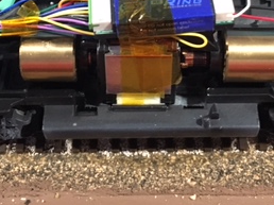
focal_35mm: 72
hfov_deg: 27.1
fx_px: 569
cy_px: 21
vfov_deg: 20.0
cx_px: 144
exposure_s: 1/15
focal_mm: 4.15
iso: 320
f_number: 2.2
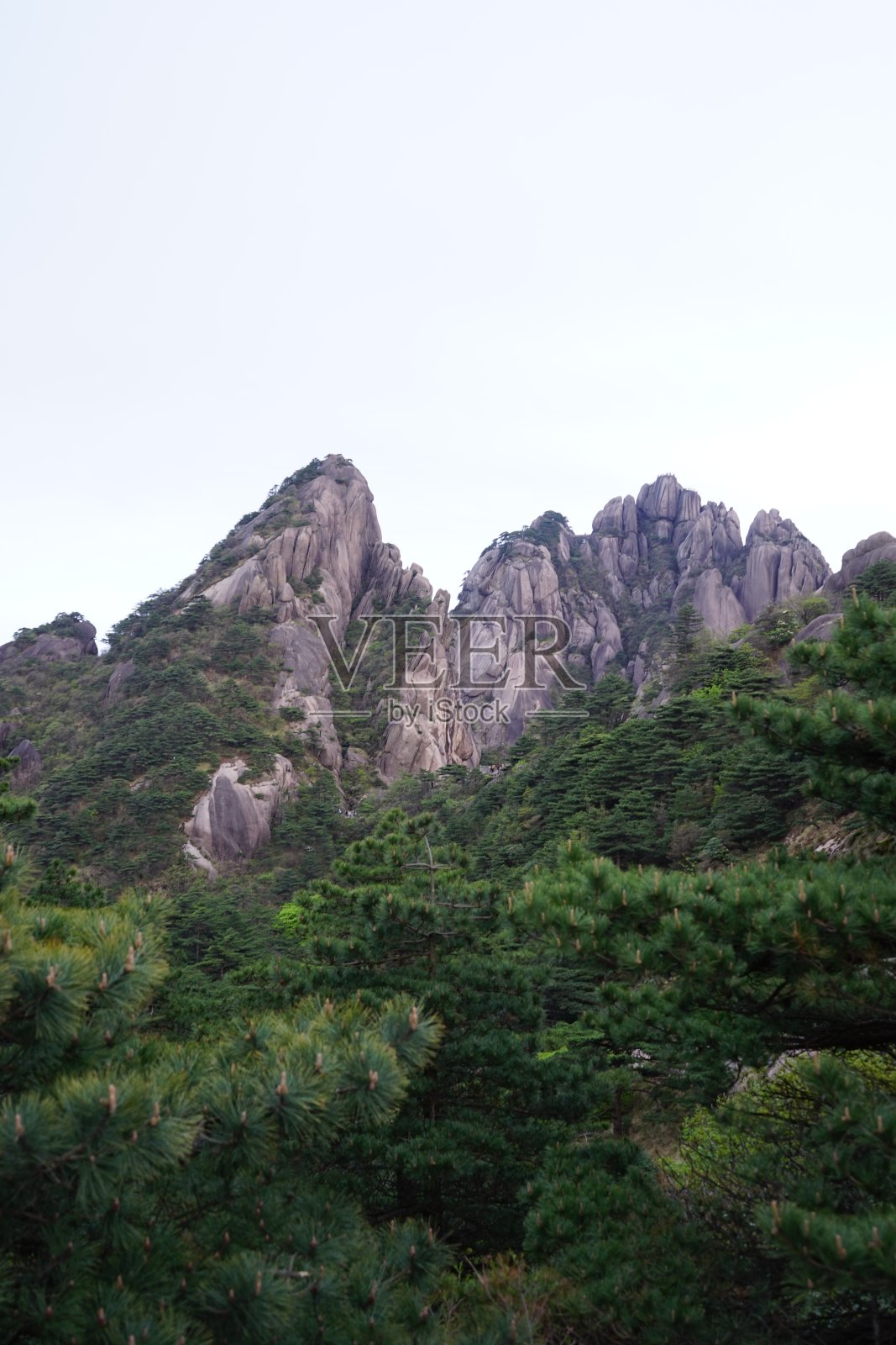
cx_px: 448
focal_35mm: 33
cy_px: 672
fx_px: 1232
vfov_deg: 57.2
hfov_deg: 40.0
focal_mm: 33
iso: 200
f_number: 4
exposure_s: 1/60
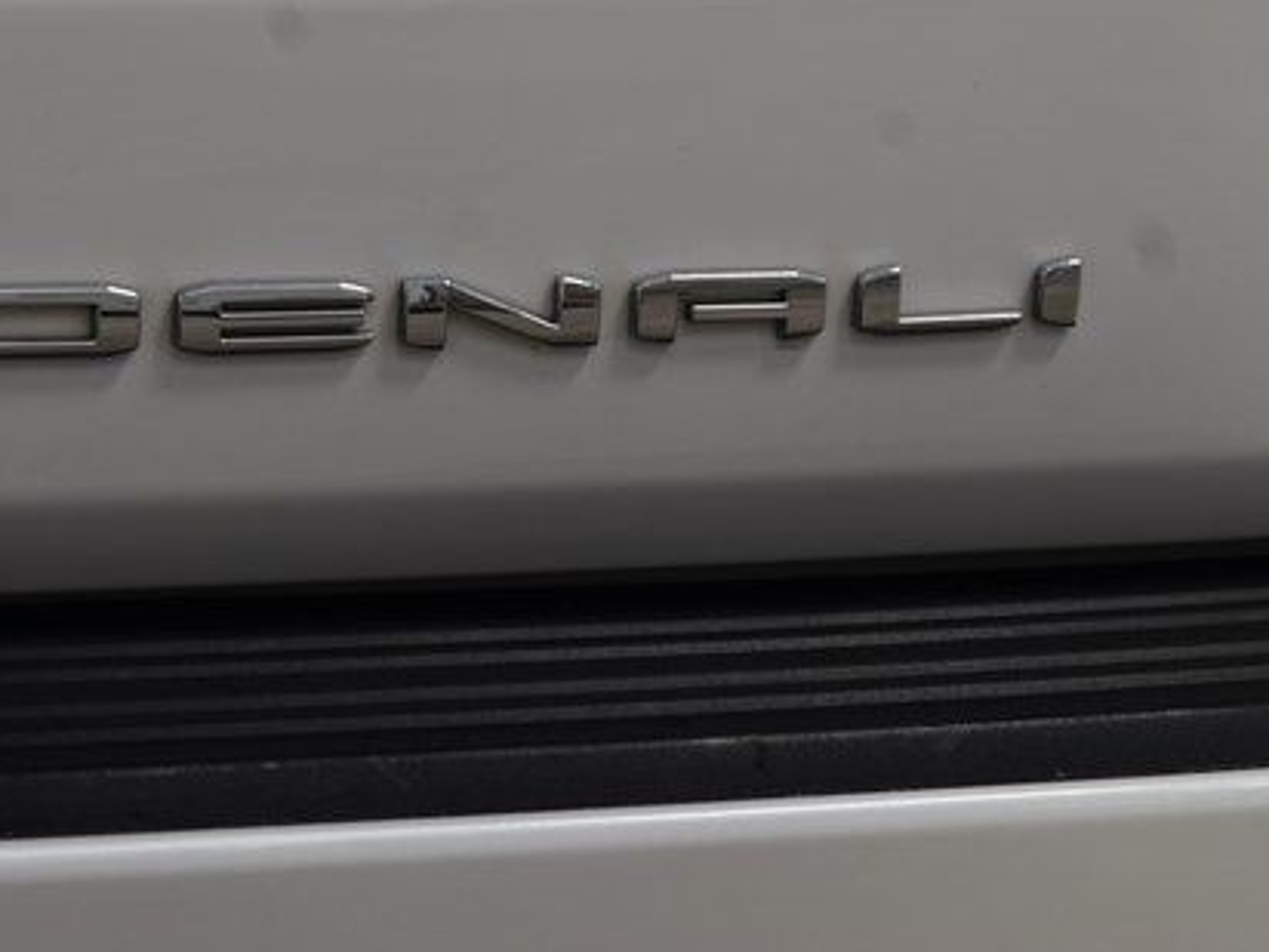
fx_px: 5756
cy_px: 307
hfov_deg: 12.6
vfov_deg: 9.4
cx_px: 530
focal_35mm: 157
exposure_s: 1/30
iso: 720
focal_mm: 70
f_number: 7.1
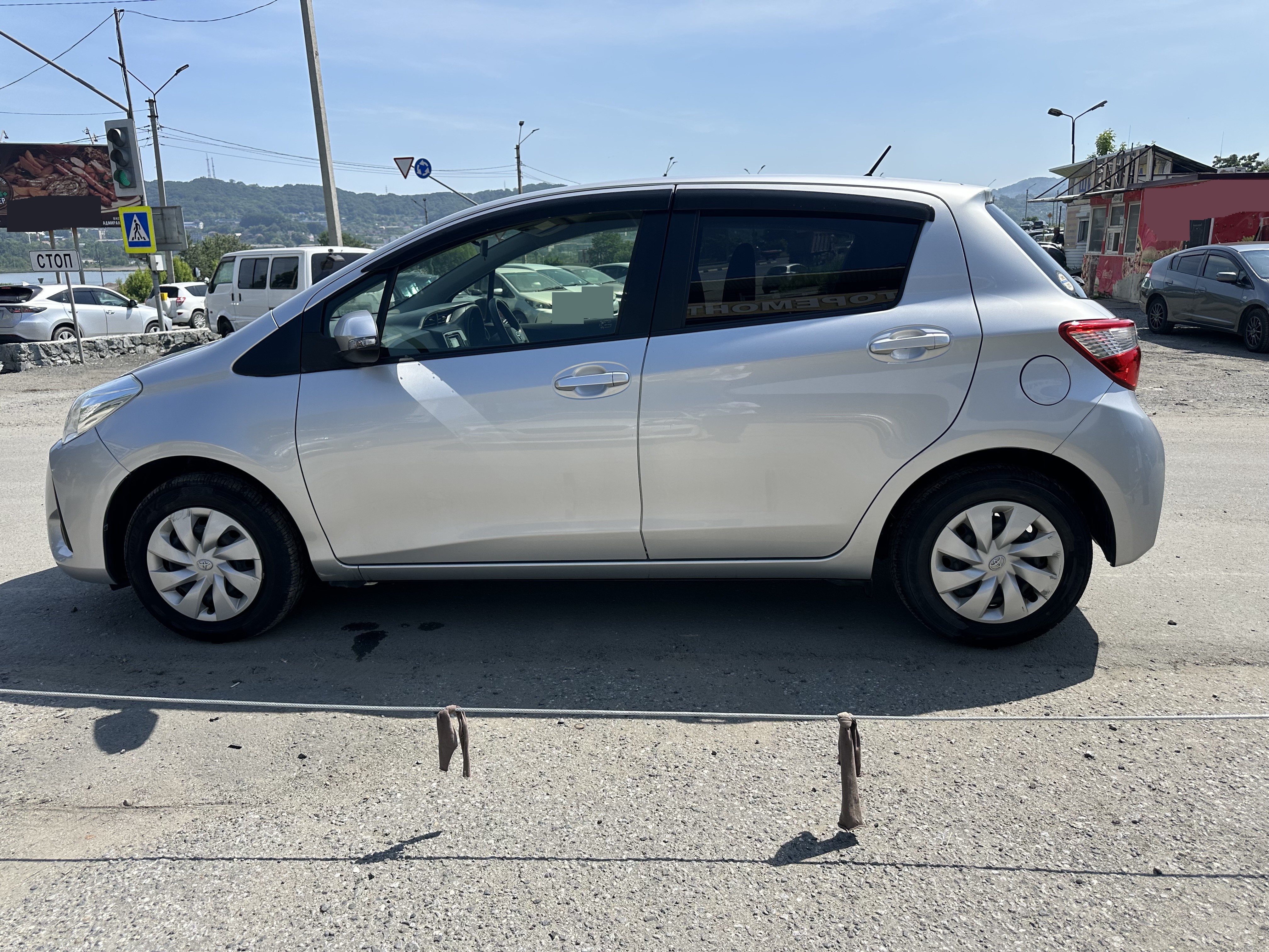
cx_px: 634
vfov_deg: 56.8
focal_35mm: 24
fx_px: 880
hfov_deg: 71.6
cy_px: 476
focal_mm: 6.86
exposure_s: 1/4348
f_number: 1.78
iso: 80
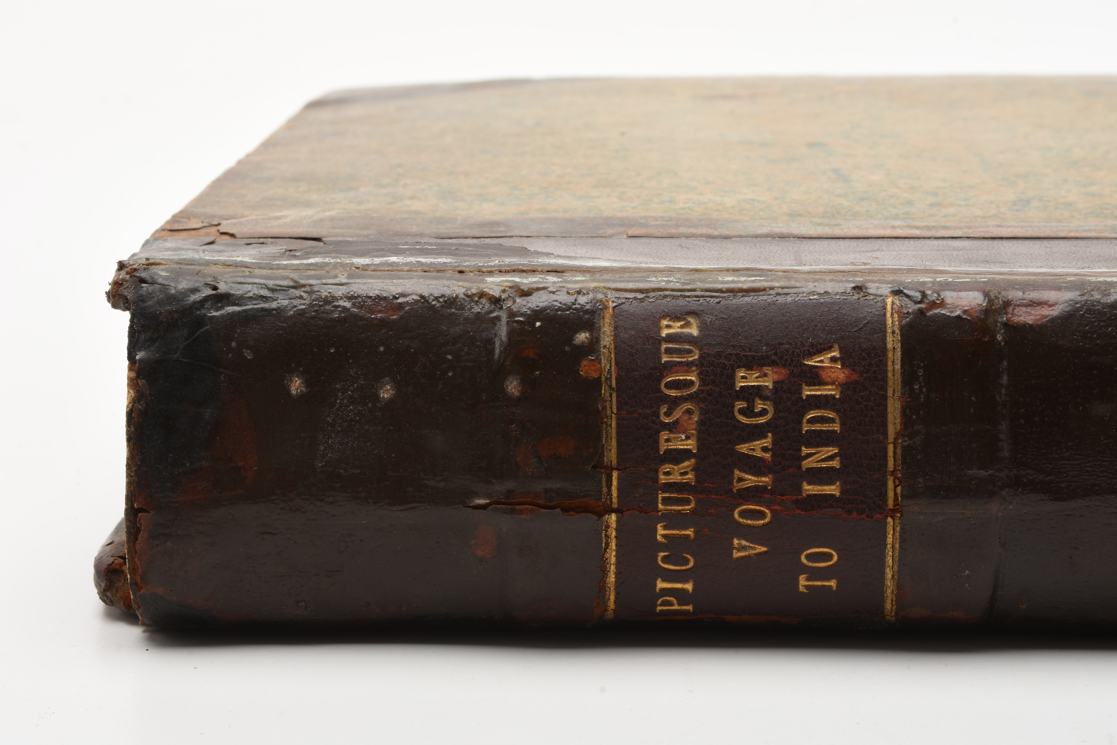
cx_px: 558
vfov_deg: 18.9
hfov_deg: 28.1
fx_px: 2234
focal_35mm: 72
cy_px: 372
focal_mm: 48
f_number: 20
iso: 100
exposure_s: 1/100
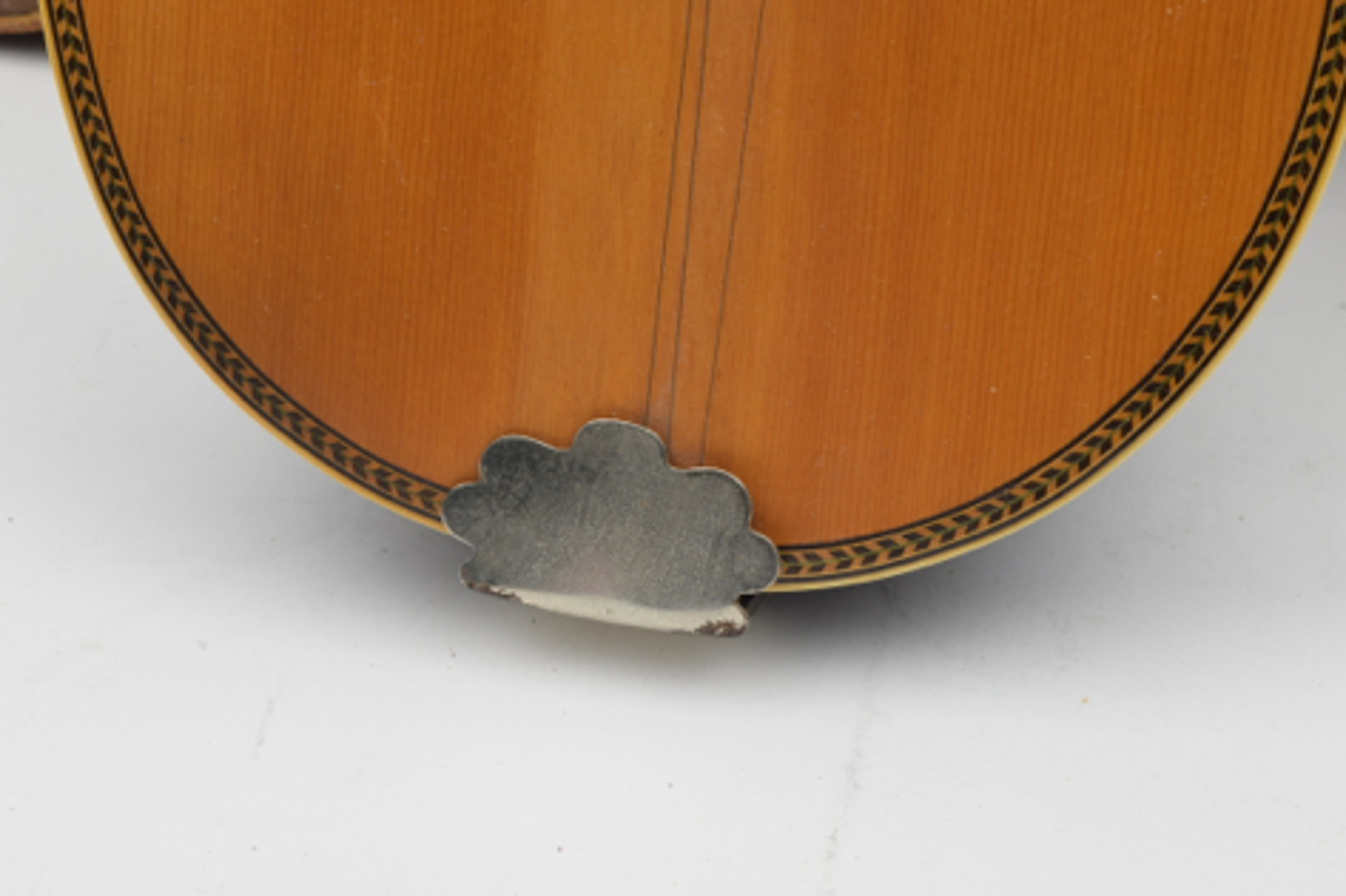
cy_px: 434
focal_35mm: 112
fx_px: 4174
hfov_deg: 18.3
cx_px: 615
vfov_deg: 12.3
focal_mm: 55
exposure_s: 1/125
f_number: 9
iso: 100
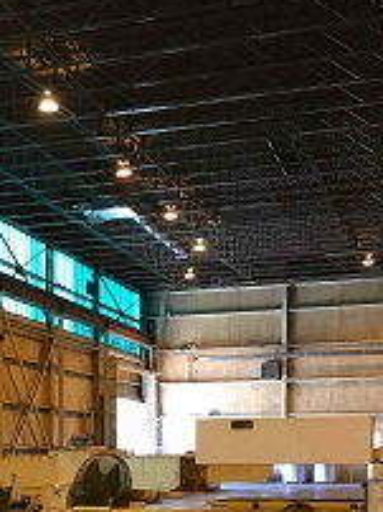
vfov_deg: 27.3
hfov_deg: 21.5
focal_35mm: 67
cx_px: 58
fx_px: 991
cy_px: 517
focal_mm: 4.15
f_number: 2.2
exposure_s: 1/30
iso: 100
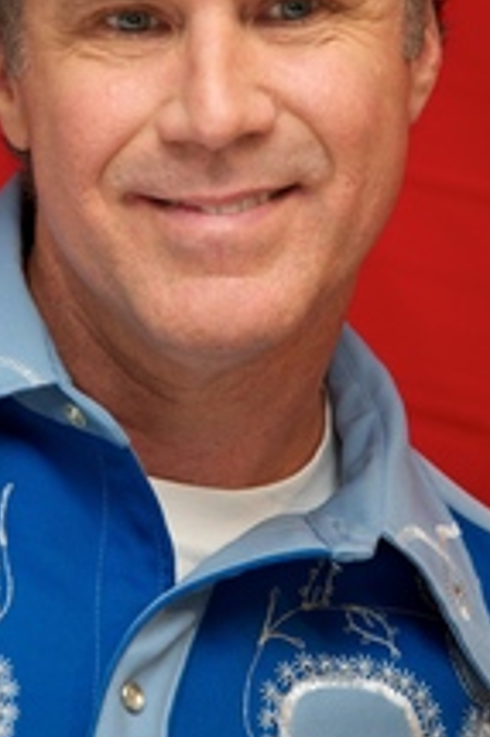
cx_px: 223
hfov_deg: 3.7
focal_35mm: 372
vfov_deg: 5.5
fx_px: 7607
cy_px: 213
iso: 640
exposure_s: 1/60
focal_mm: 200
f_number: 5.6
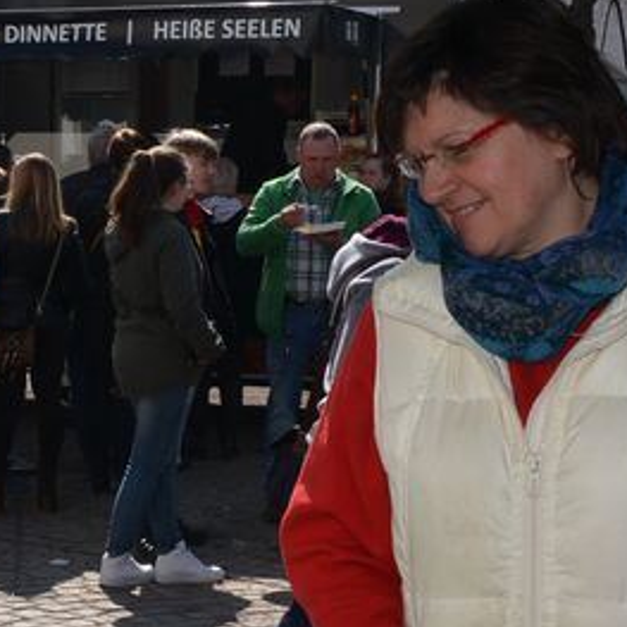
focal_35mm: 102
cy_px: 622
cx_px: 17
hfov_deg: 16.8
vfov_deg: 16.8
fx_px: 2082
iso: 100
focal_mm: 21
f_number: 10
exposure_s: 1/200
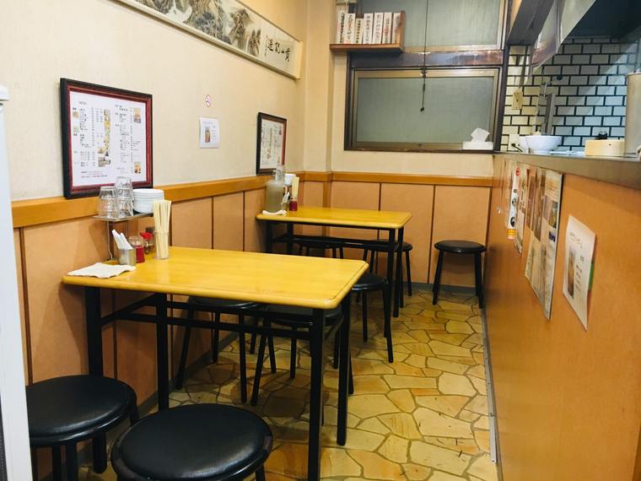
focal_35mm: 29
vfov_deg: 48.2
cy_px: 240
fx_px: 537
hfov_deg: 61.7
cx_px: 320
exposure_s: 1/24
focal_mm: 4.15
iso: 200
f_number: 2.2
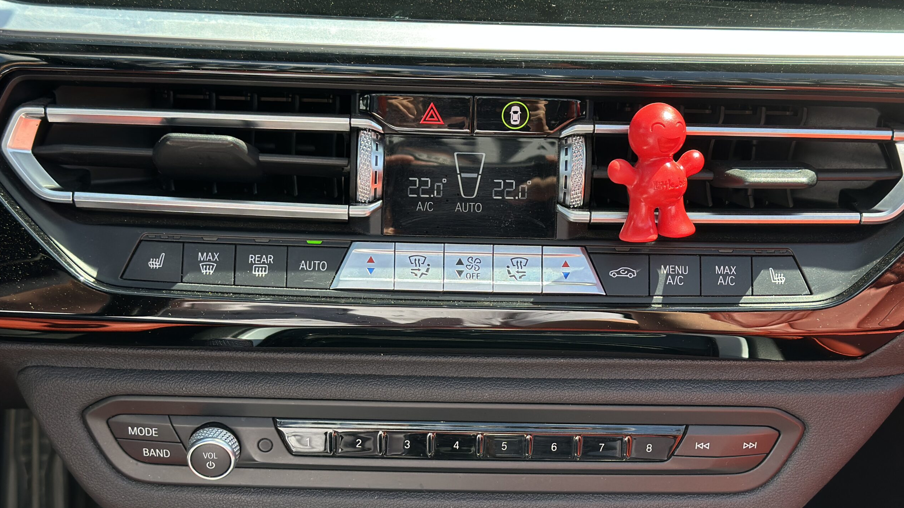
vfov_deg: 22.6
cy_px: 295
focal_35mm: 53
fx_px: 1270
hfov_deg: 39.2
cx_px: 455
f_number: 1.78
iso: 80
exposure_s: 1/719
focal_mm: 6.86
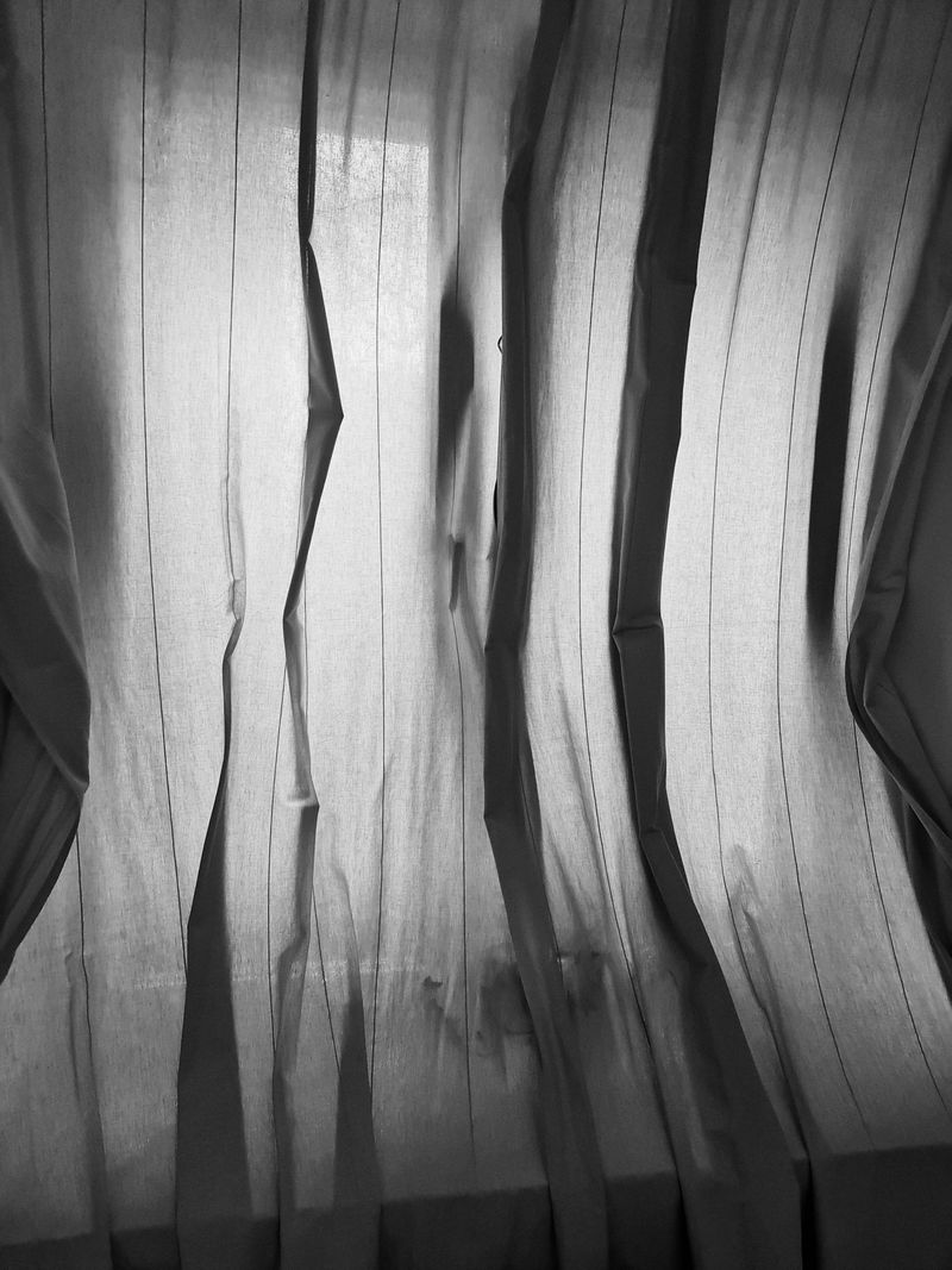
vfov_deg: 69.4
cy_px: 635
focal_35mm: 25
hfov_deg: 54.9
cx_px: 476
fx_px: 917
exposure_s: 1/100
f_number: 1.8
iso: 500
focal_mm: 7
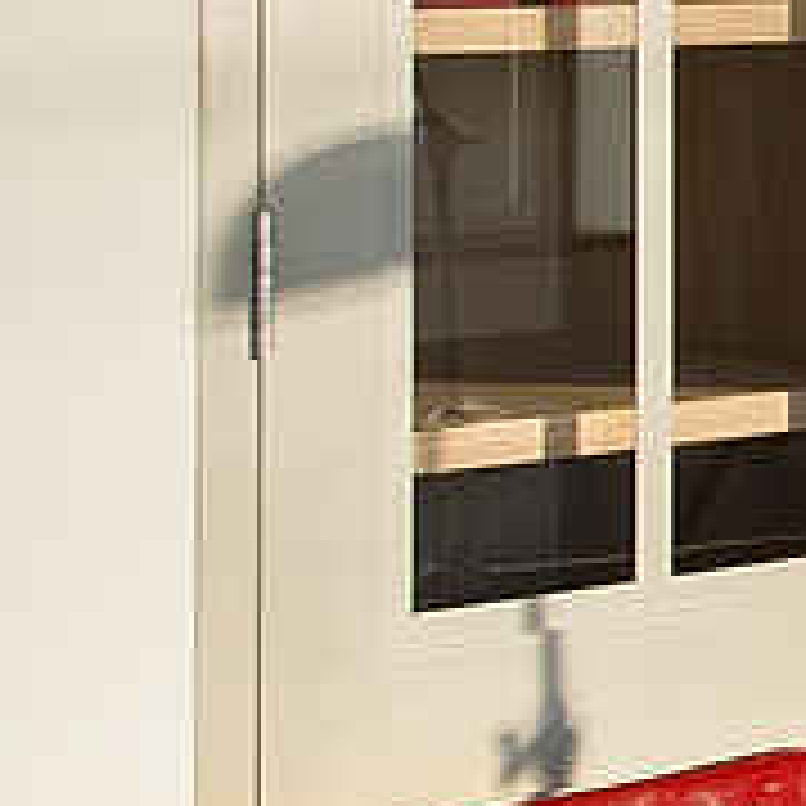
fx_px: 4083
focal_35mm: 155
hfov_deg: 8.0
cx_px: 3057
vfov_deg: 11.1
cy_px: -142
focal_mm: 17
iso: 200
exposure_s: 1/4
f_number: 9.5
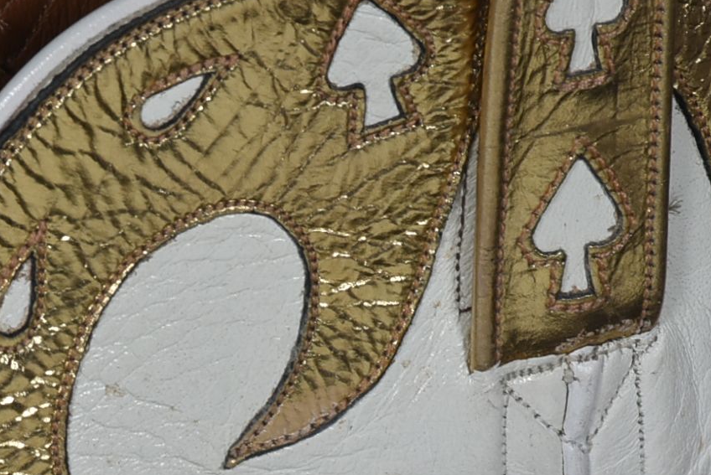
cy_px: 587
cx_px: 126
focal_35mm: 741
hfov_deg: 2.8
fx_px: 14647
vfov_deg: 1.9
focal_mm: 140
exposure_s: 1/125
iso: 200
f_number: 14
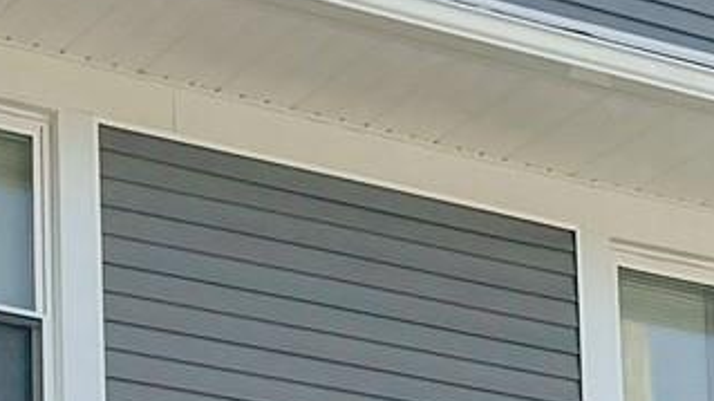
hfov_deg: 12.7
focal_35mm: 168
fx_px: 3179
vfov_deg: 6.8
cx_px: 78
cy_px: 1004
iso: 80
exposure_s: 1/4310
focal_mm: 6.76
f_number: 1.78
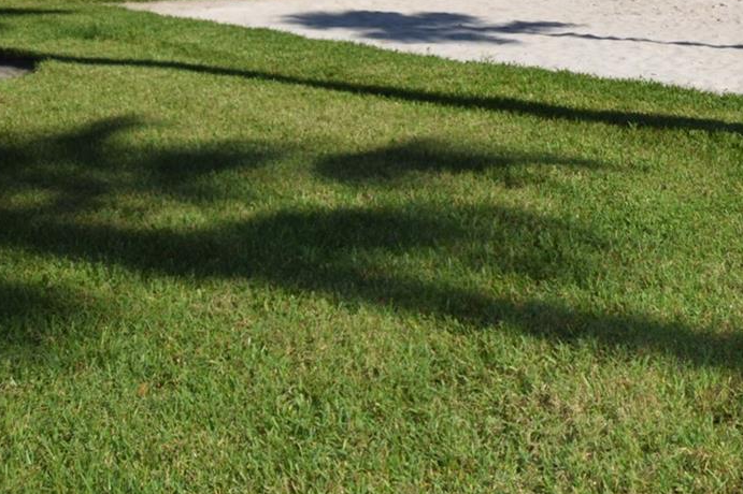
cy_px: -6
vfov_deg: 27.9
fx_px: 932
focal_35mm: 45
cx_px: 763
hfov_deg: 38.1
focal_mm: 13
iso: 100
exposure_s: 1/200
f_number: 11
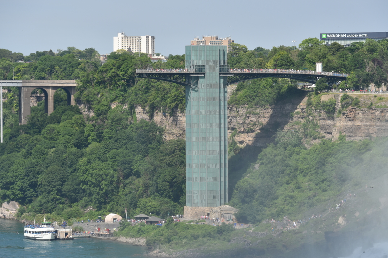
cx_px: 198
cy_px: 135
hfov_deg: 10.9
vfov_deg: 7.3
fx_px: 2037
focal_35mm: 189
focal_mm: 160
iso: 100
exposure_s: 1/320
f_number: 7.1
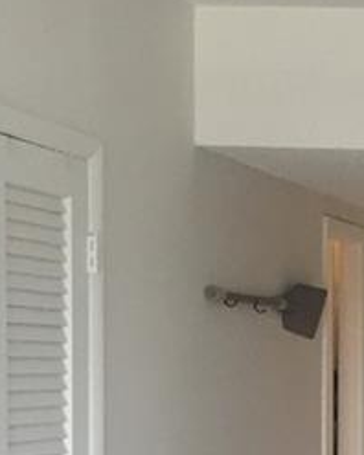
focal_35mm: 137
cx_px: 779
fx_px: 1847
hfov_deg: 10.2
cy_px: 503
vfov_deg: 13.8
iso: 32
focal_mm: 4.15
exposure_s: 1/30
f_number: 2.2
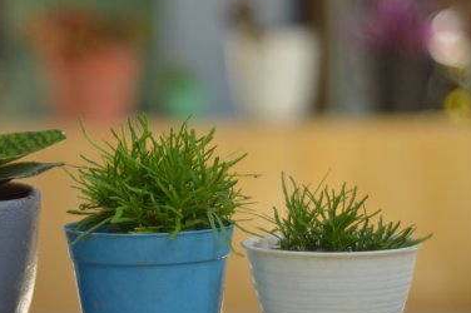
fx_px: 1595
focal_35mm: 122
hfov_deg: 16.7
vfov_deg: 11.2
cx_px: 99
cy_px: 135
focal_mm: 50
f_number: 1.8
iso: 200
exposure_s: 1/2500
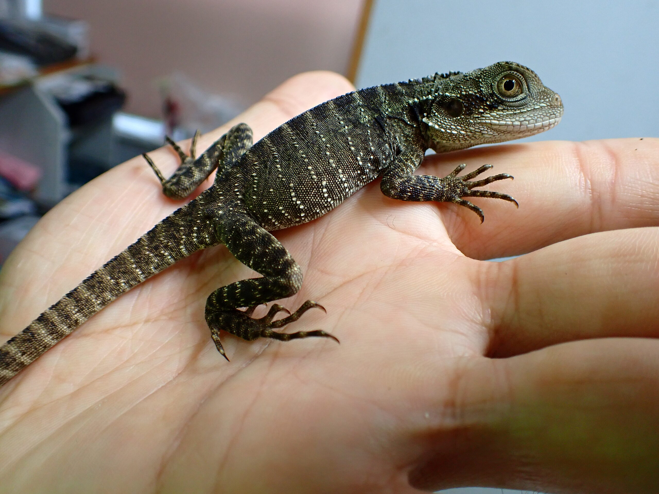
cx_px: 330
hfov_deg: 60.0
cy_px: 247
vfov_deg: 46.8
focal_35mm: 30
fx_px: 571
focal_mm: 5.4
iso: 320
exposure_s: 1/125
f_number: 2.3
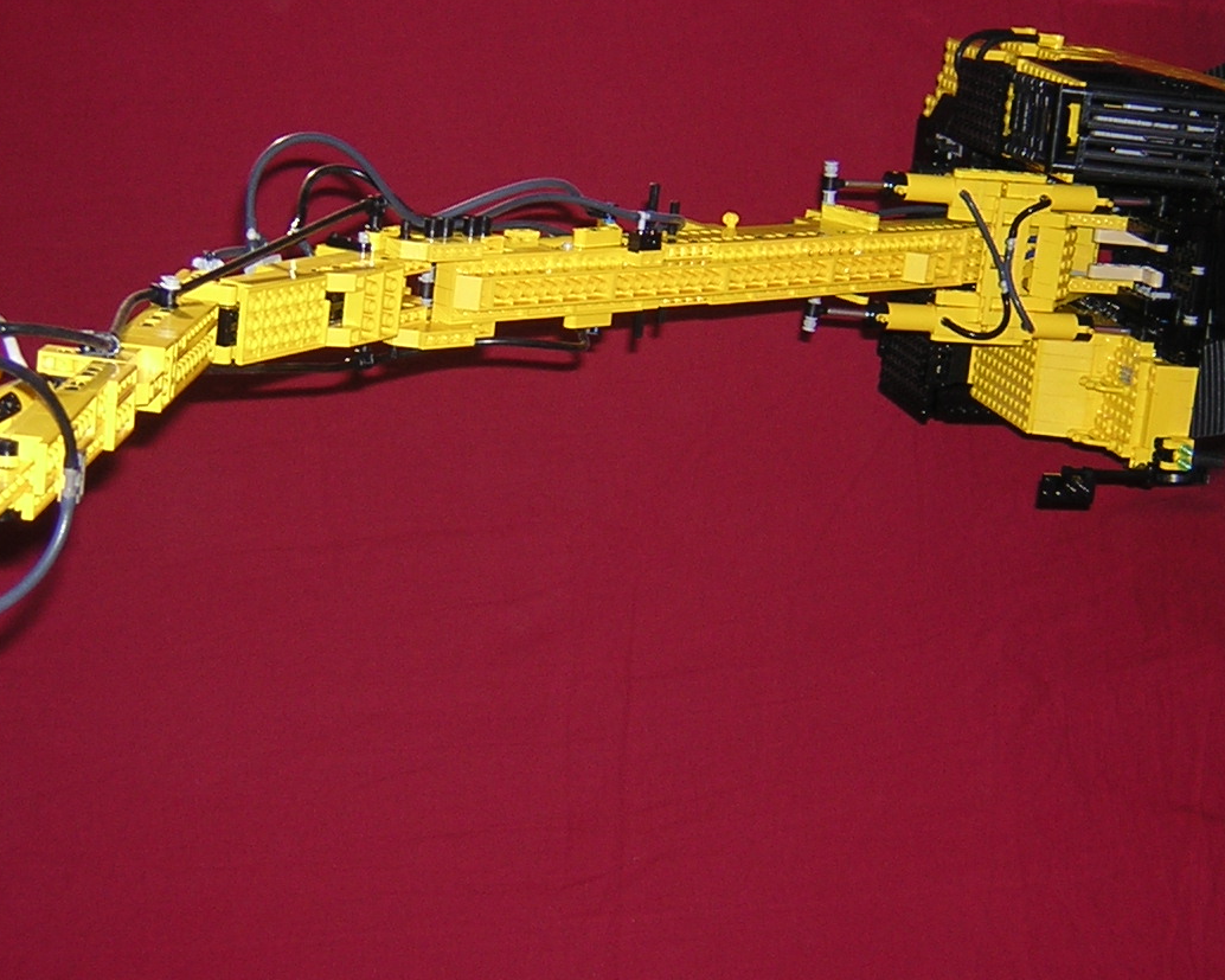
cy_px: 316
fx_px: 2574
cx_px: 532
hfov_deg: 26.7
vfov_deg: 21.5
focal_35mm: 71
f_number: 2.9
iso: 124
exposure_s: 1/60.1
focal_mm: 6.1
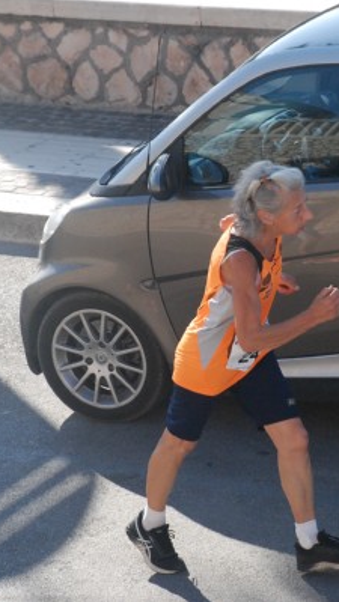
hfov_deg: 6.0
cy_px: 300
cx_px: 276
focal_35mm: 201
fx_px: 3209
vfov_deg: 10.7
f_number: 5.6
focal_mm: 85
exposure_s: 1/1250
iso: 1000
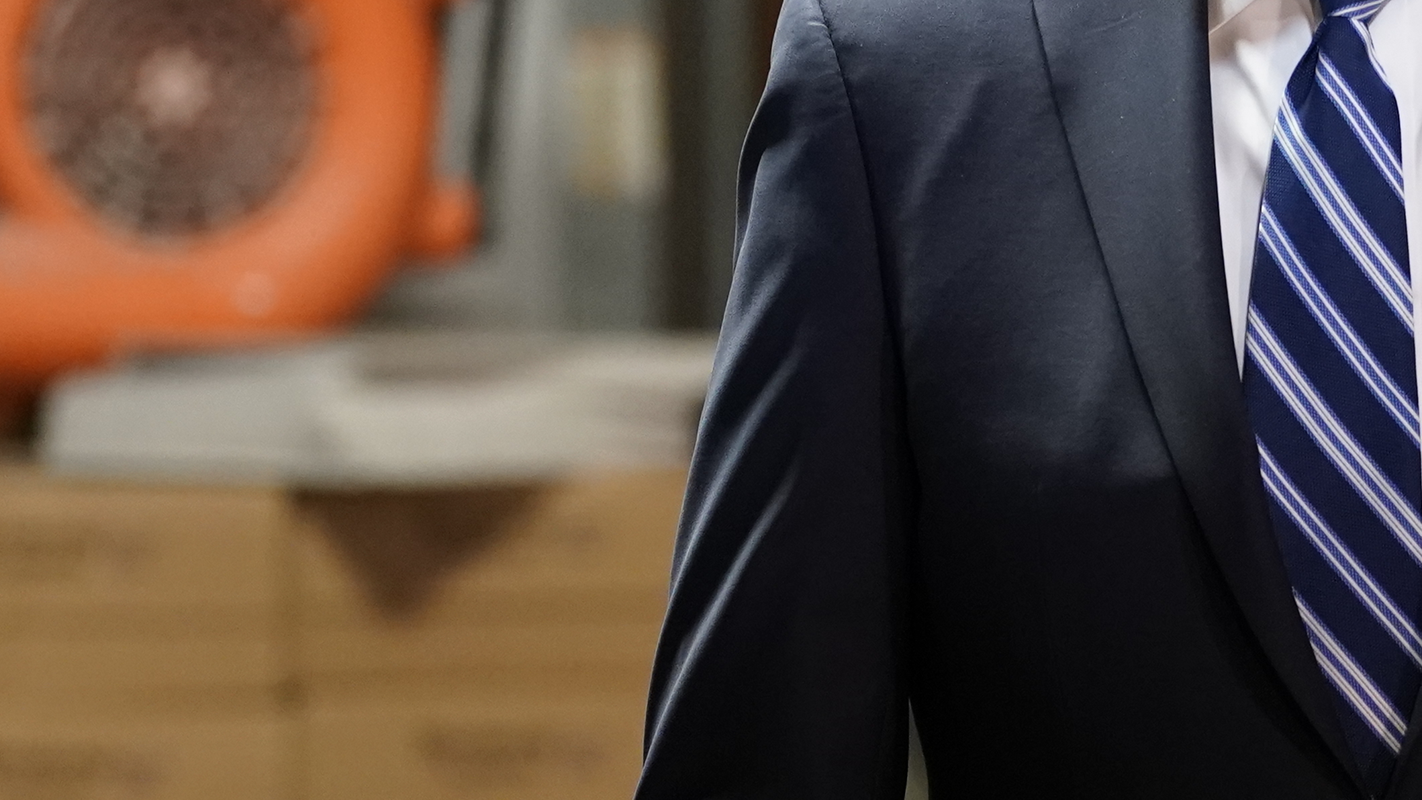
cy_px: 306
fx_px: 13648
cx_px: 1092
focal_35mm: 362
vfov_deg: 3.4
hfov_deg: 6.0
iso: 4000
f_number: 2.8
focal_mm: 122
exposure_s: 1/400
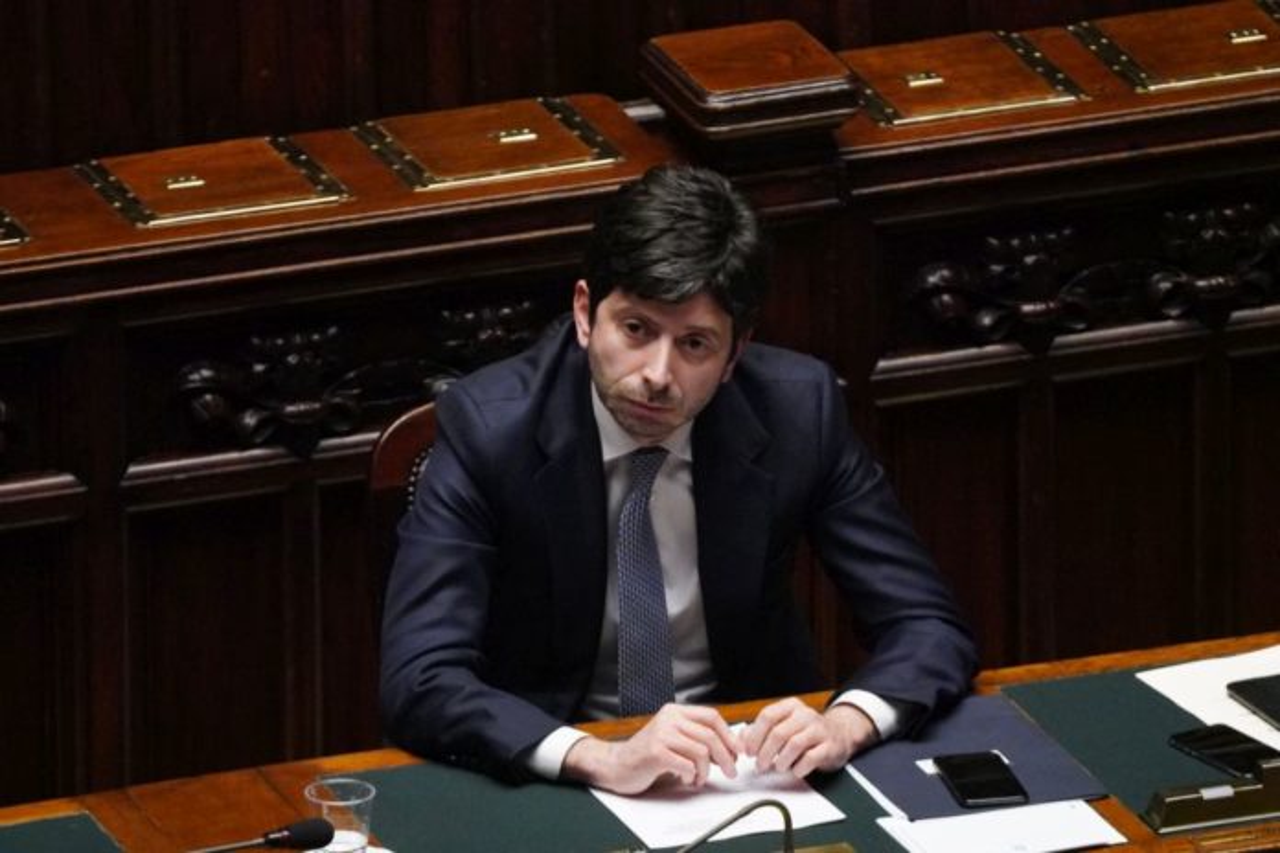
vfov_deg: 2.3
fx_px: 21332
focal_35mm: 600
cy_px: 426
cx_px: 640
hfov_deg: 3.4
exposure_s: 1/160
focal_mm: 400
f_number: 5.6
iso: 12800
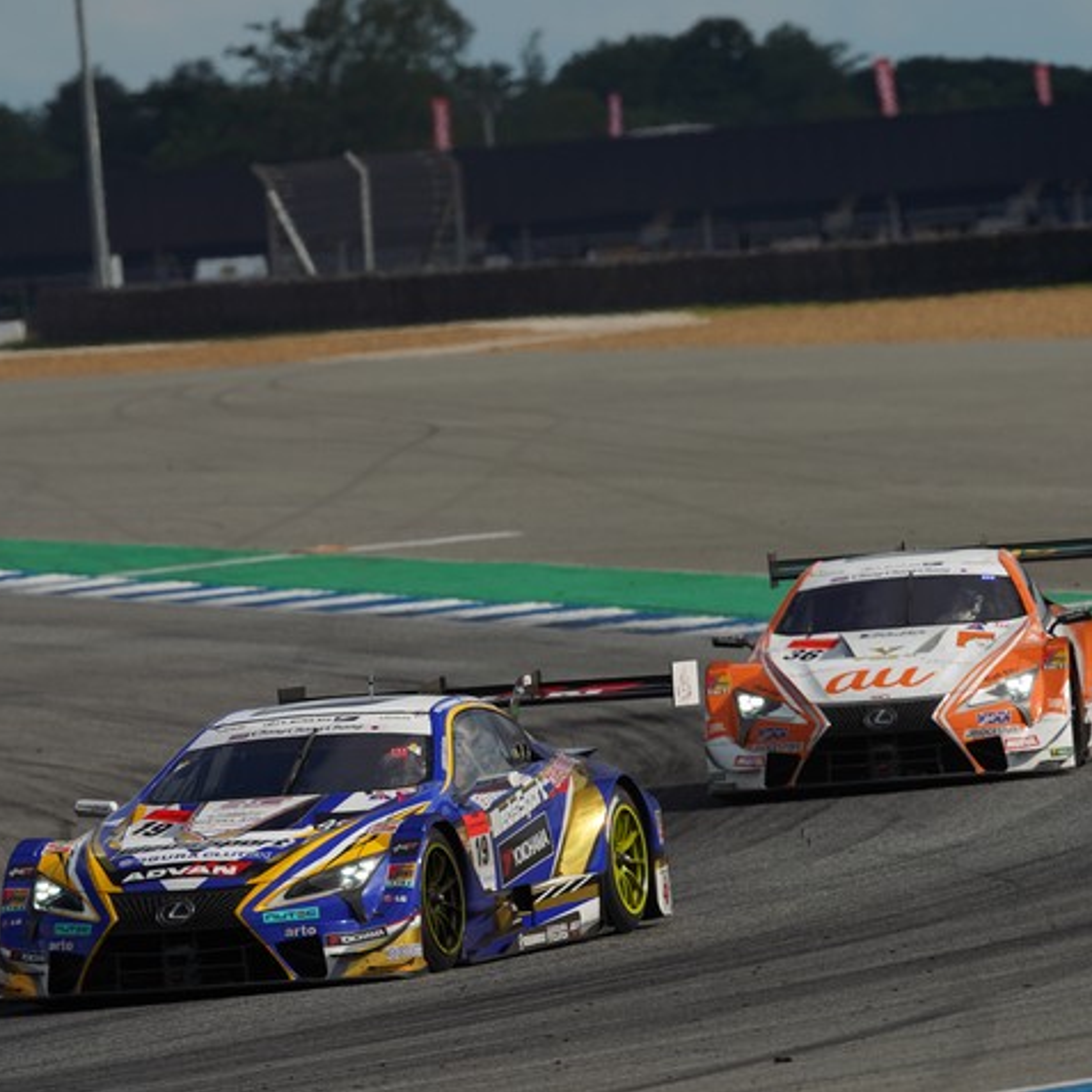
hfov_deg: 2.7
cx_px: 458
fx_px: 22878
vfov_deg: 2.7
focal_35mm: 641
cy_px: 545
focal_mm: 500
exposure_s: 1/1000
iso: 200
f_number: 9
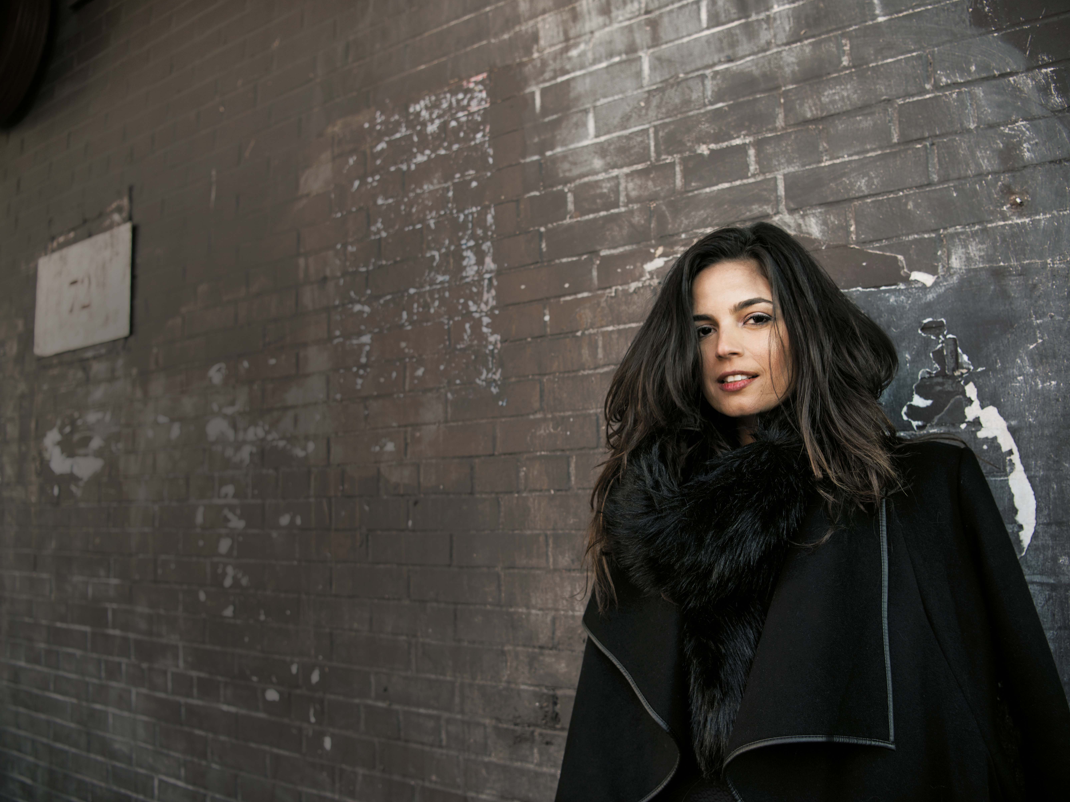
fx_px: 804
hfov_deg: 67.1
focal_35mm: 26
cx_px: 591
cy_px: 401
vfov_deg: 53.1
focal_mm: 24
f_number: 2.8
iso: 250
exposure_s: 1/160
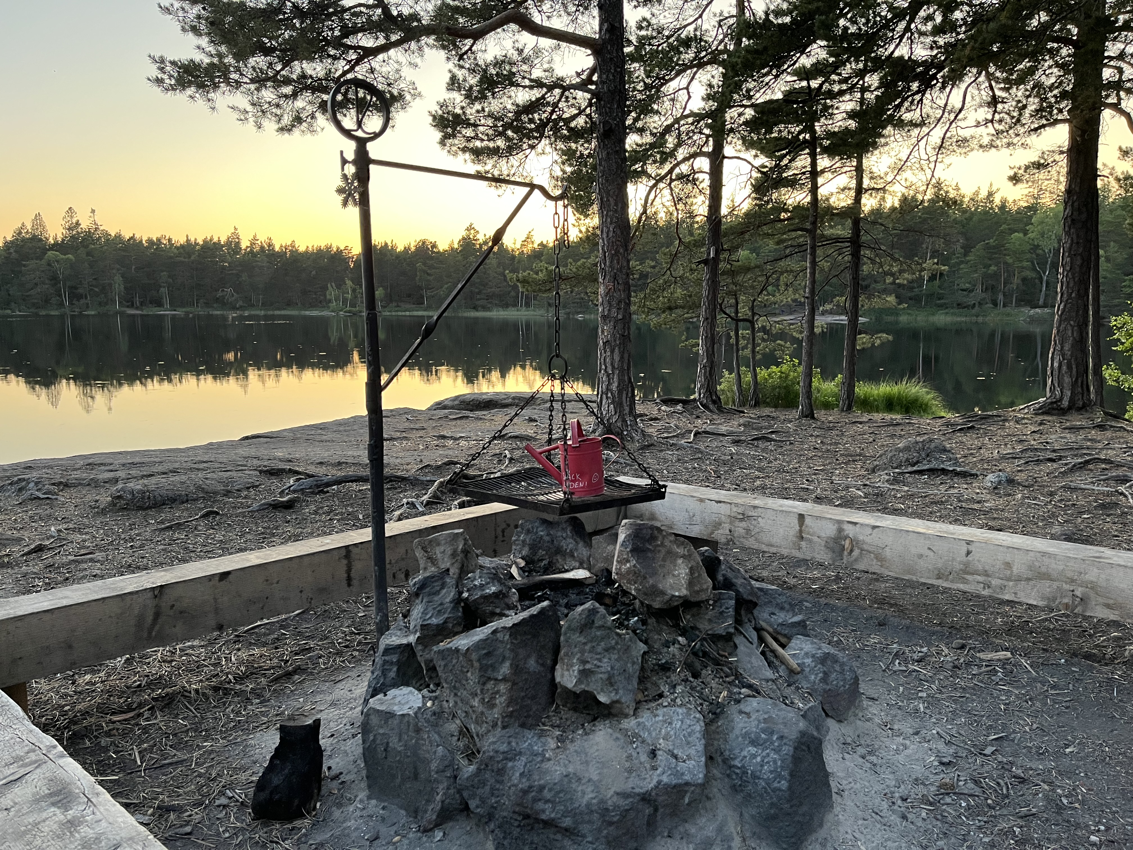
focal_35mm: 26
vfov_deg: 53.1
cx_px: 566
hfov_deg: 67.3
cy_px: 425
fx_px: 851
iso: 125
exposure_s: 1/86
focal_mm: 5.1
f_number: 1.6
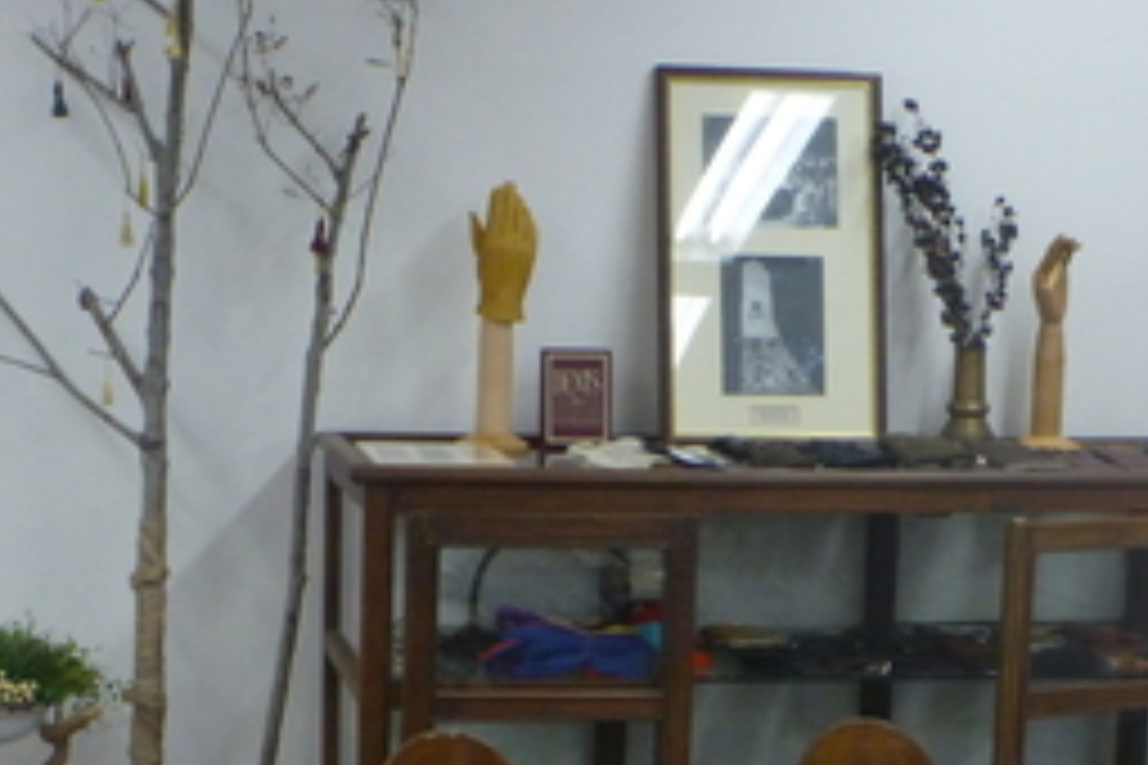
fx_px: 2934
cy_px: 626
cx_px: 590
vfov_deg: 14.8
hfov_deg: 22.1
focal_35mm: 92
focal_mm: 8.4
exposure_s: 1/40
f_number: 4.5
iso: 400
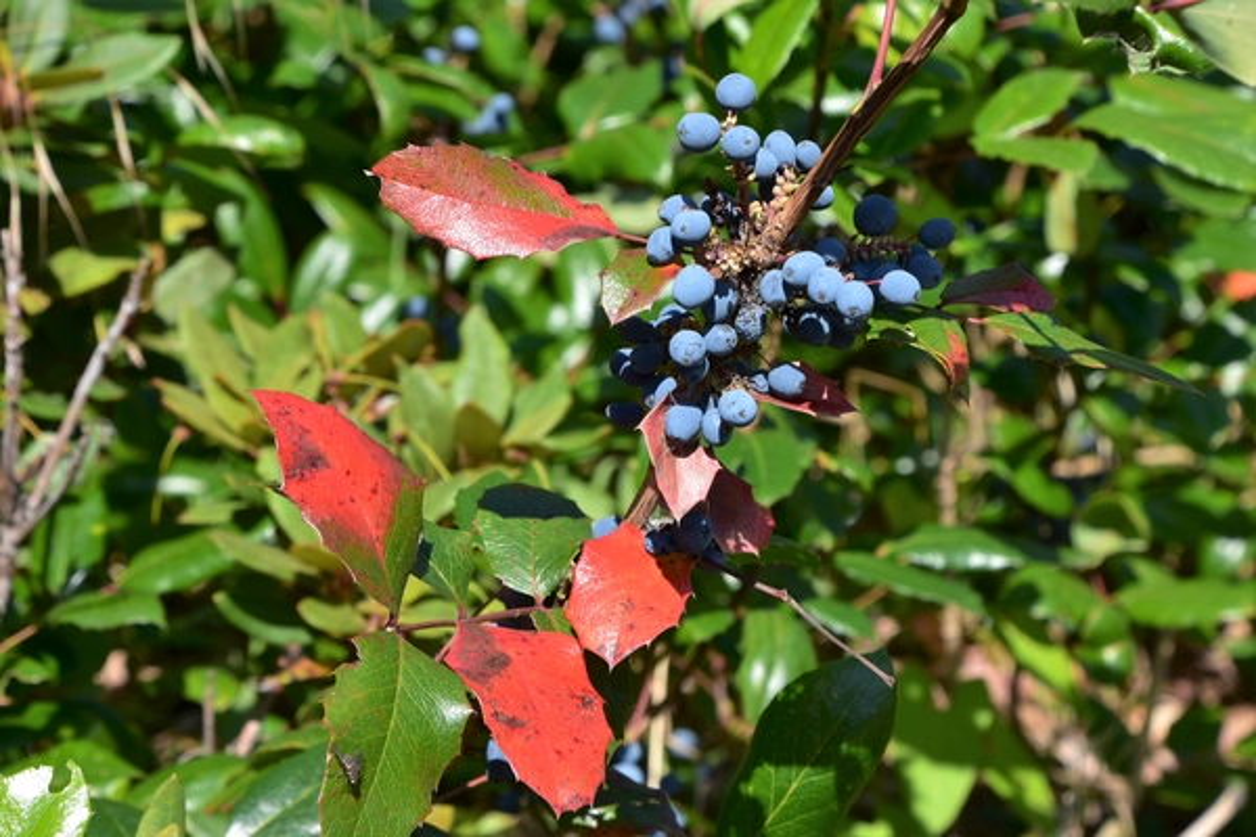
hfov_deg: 16.1
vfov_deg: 10.8
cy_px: 418
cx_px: 628
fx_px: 4448
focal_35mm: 128
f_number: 11
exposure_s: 1/125
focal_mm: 85
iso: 180
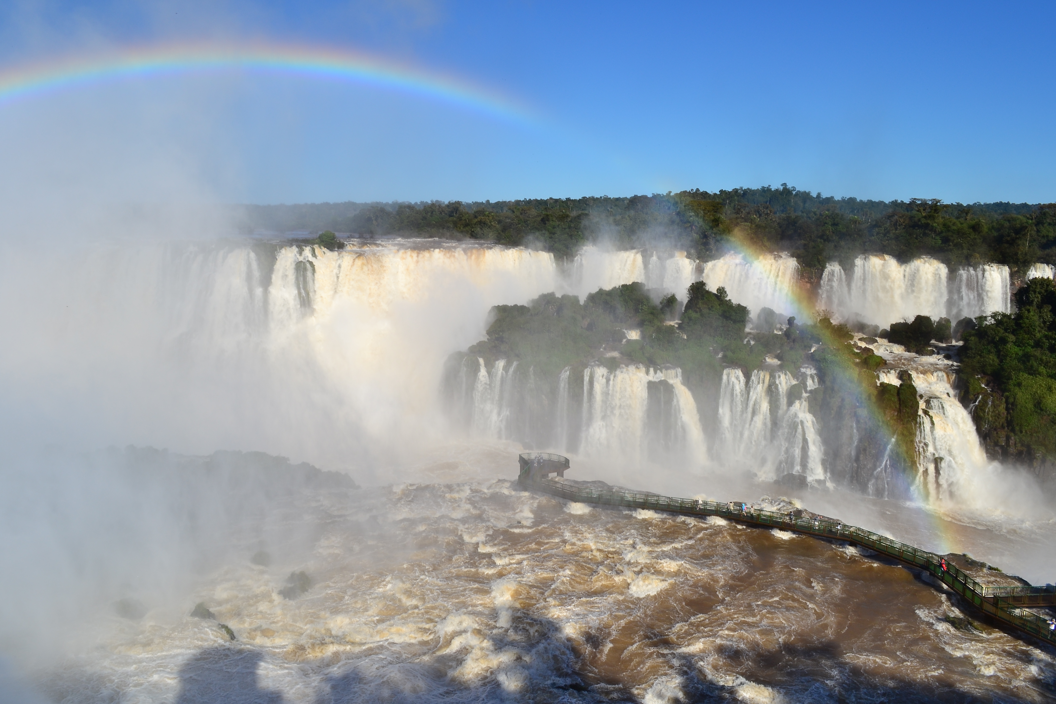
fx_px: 792
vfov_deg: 47.9
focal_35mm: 27
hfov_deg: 67.4
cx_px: 528
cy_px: 352
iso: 100
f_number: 11
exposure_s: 1/200
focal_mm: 18
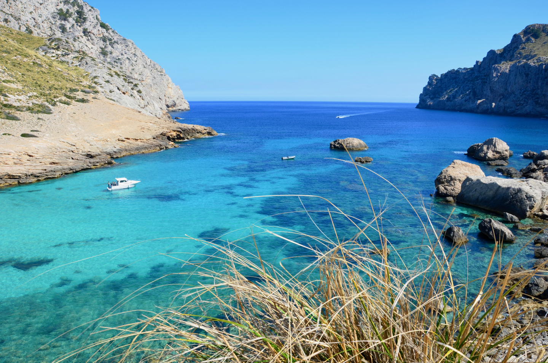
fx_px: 410
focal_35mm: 27
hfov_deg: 67.5
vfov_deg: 47.7
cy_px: 182
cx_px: 274
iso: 180
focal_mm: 18
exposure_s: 1/125
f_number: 11
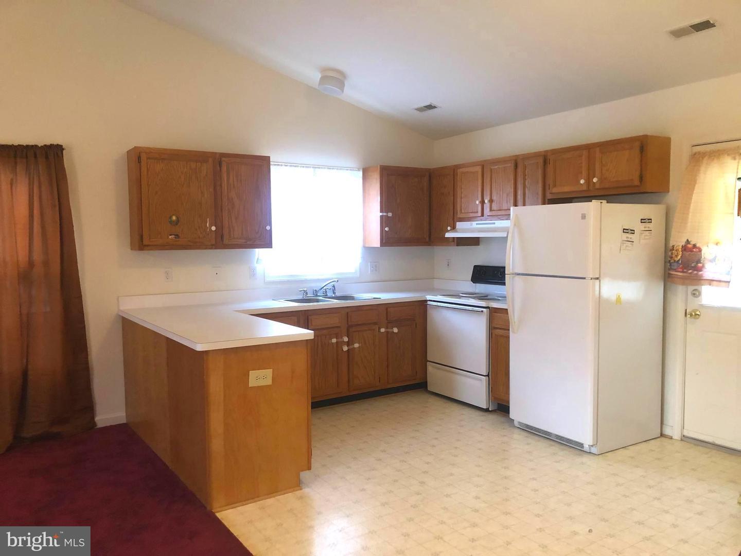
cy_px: 278
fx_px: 599
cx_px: 370
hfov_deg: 63.4
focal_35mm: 28
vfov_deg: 49.7
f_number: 1.8
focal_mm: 3.99
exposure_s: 1/6
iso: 80
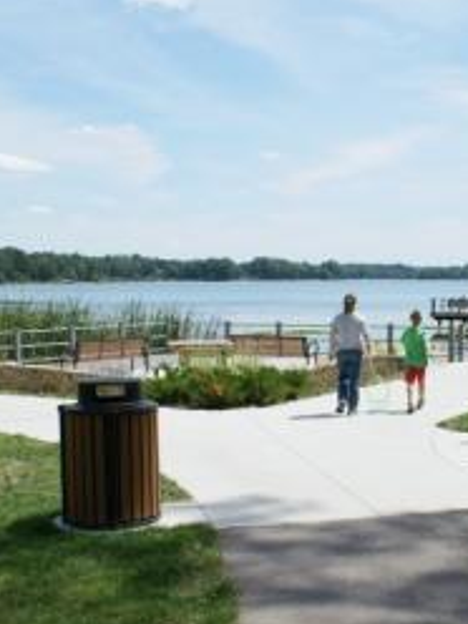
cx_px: 380
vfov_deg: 40.4
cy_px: 330
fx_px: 847
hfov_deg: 30.1
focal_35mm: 47
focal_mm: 18
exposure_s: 1/250
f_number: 10
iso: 100
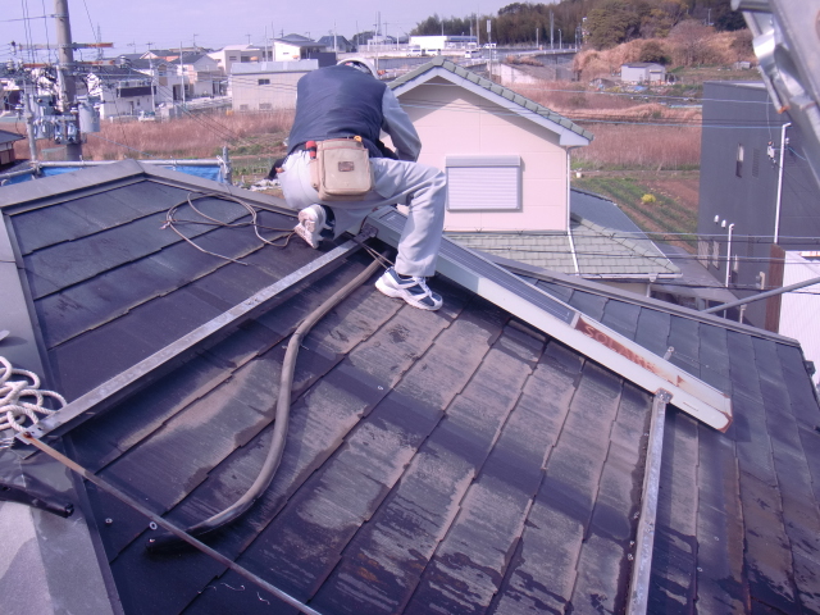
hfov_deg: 49.0
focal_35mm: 38
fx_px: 900
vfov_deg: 37.7
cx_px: 410
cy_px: 308
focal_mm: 6.66
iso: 64
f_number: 3.9
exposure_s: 1/320
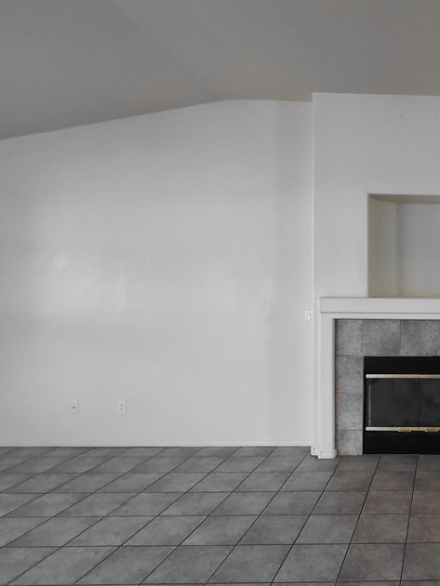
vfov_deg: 67.3
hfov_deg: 43.6
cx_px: 460
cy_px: 296
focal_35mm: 26
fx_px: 440
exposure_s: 1/60
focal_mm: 1.64
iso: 125
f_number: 2.2
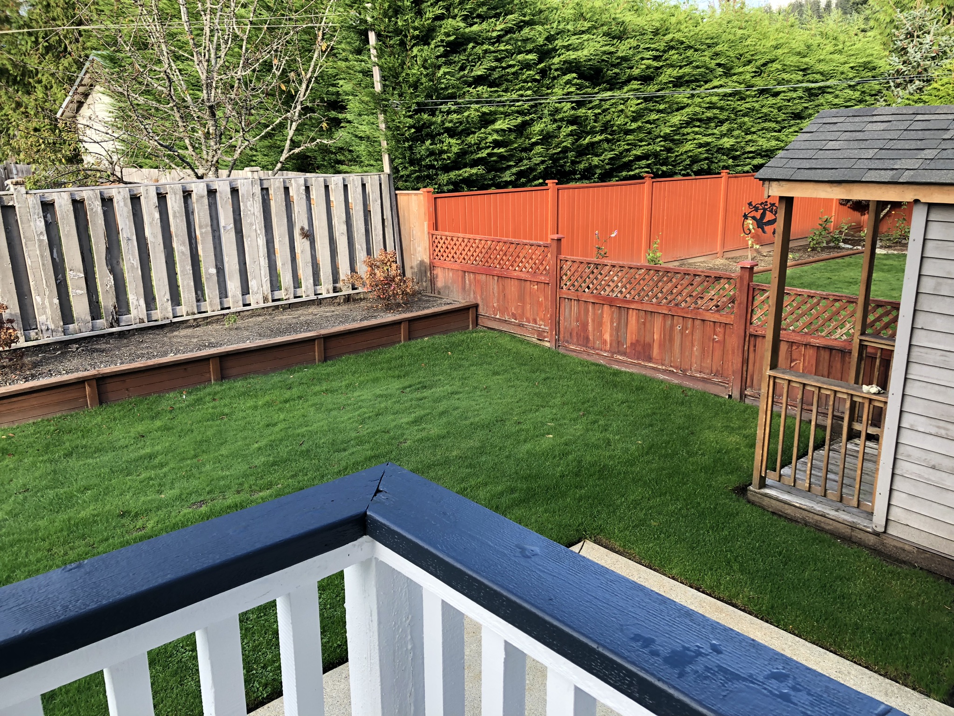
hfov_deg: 63.4
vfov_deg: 49.7
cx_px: 477
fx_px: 772
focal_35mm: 28
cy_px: 358
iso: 20
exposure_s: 1/153
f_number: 1.8
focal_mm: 3.99
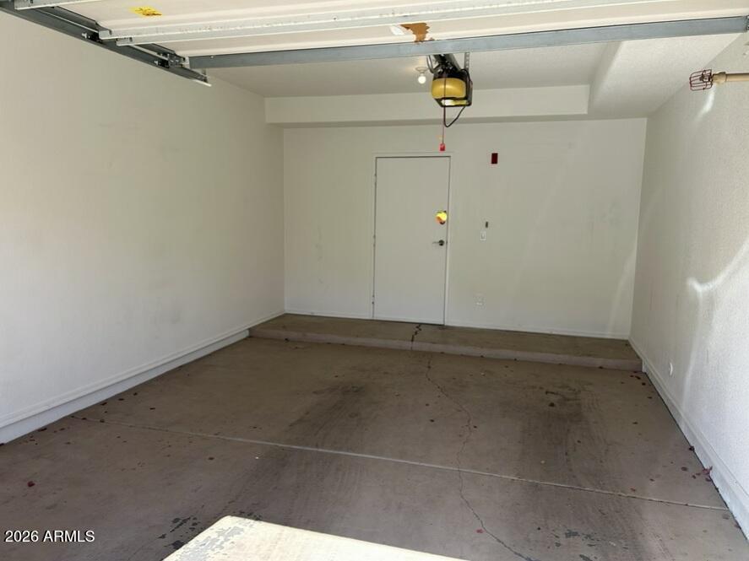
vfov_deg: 53.1
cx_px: 374
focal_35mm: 26
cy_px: 280
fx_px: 562
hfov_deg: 67.3
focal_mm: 5.7
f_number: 1.5
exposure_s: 1/509
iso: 50
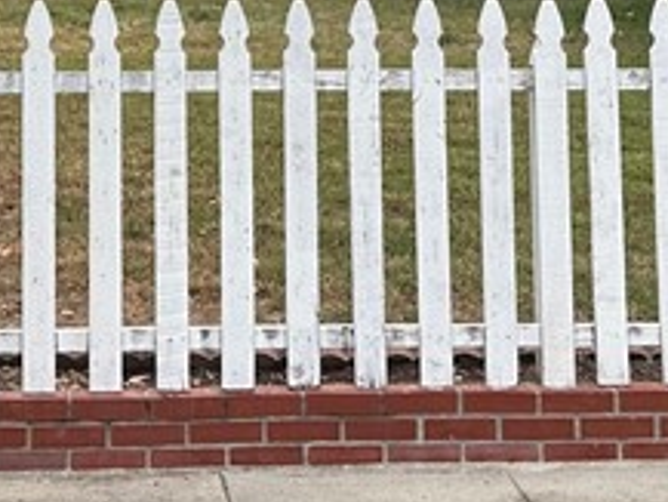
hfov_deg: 17.2
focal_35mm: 113
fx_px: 2182
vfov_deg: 12.5
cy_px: -249
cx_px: 111
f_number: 1.78
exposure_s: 1/564
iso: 80
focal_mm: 6.86
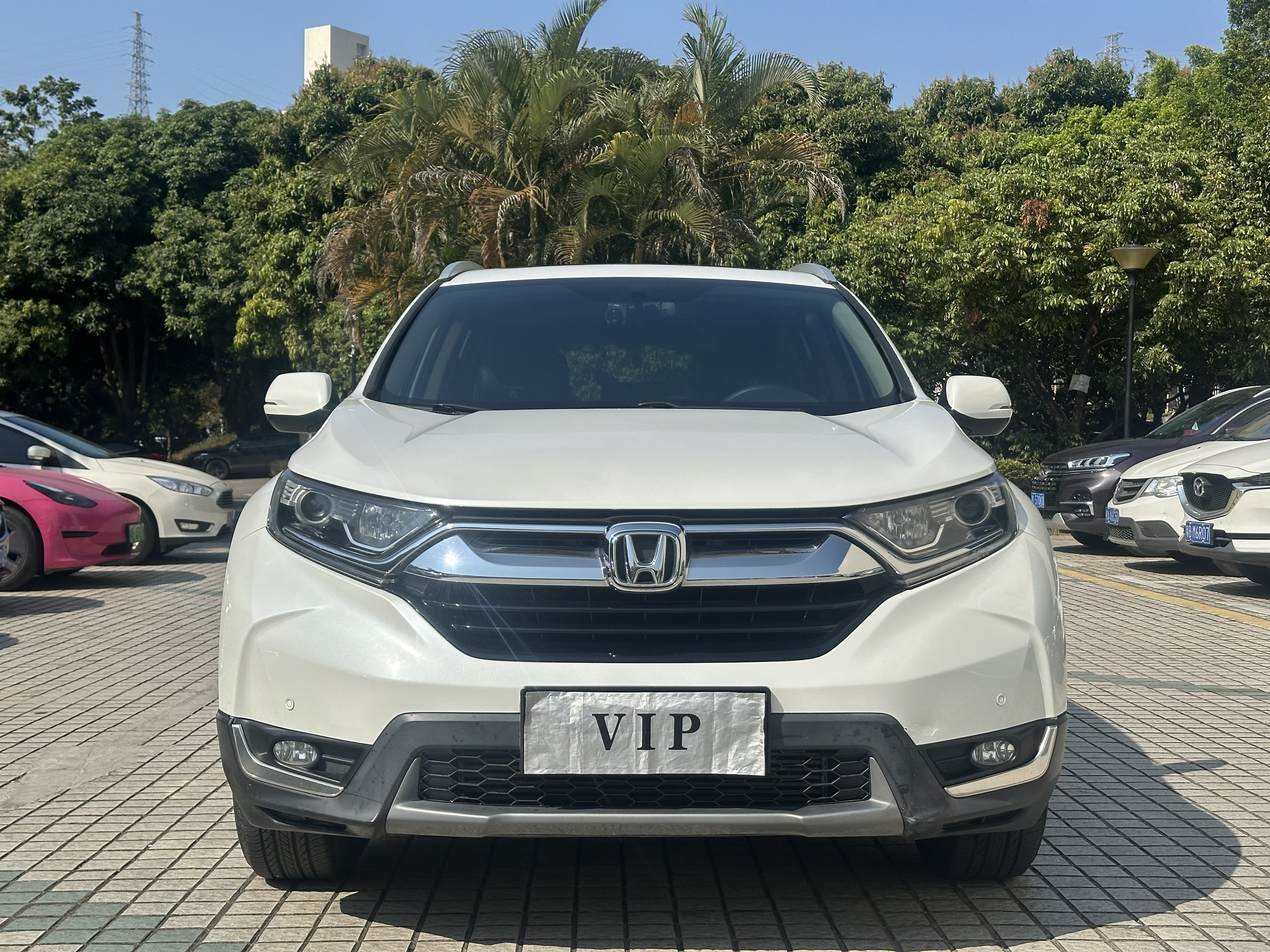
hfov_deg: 39.7
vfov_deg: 30.3
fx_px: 1761
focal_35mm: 48
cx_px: 635
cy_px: 476
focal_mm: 6.86
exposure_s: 1/7634
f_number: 1.78
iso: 64
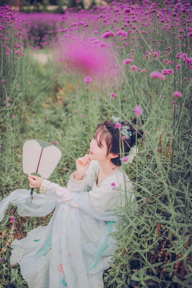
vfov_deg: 55.8
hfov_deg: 38.9
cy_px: 144
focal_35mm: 34
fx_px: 272
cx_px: 96
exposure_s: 1/2500
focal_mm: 35
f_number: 1.4
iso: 100
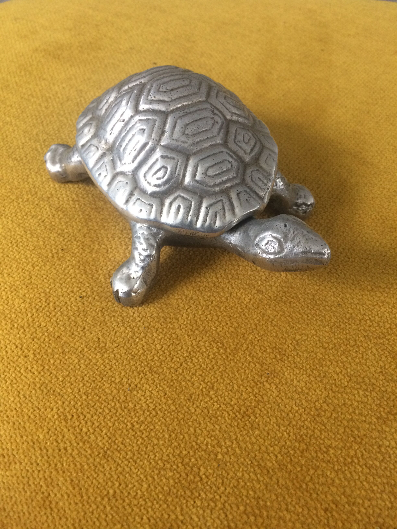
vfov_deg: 61.7
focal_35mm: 29
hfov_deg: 48.2
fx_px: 443
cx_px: 198
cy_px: 264
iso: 250
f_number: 2.2
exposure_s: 1/33
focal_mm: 4.15
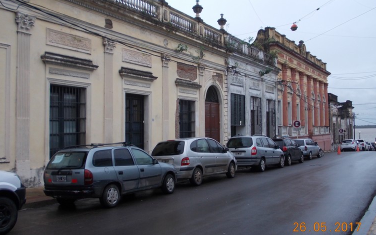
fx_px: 420
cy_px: 118
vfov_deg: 31.2
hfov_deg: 48.2
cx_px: 190
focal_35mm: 41
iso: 80
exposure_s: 1/40
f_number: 3.1
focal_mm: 5.3
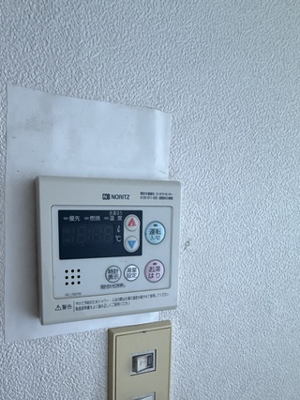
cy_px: 252
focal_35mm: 23
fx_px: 266
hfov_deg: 56.9
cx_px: 88
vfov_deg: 72.6
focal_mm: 2.22
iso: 250
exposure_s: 1/50
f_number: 2.2
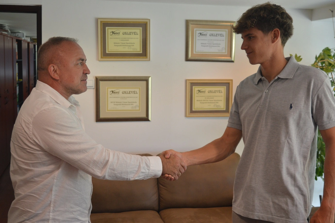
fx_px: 474
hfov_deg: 38.9
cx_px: 168
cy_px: 112
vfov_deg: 26.4
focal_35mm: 51
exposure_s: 1/40
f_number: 4.5
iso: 400
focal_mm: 34
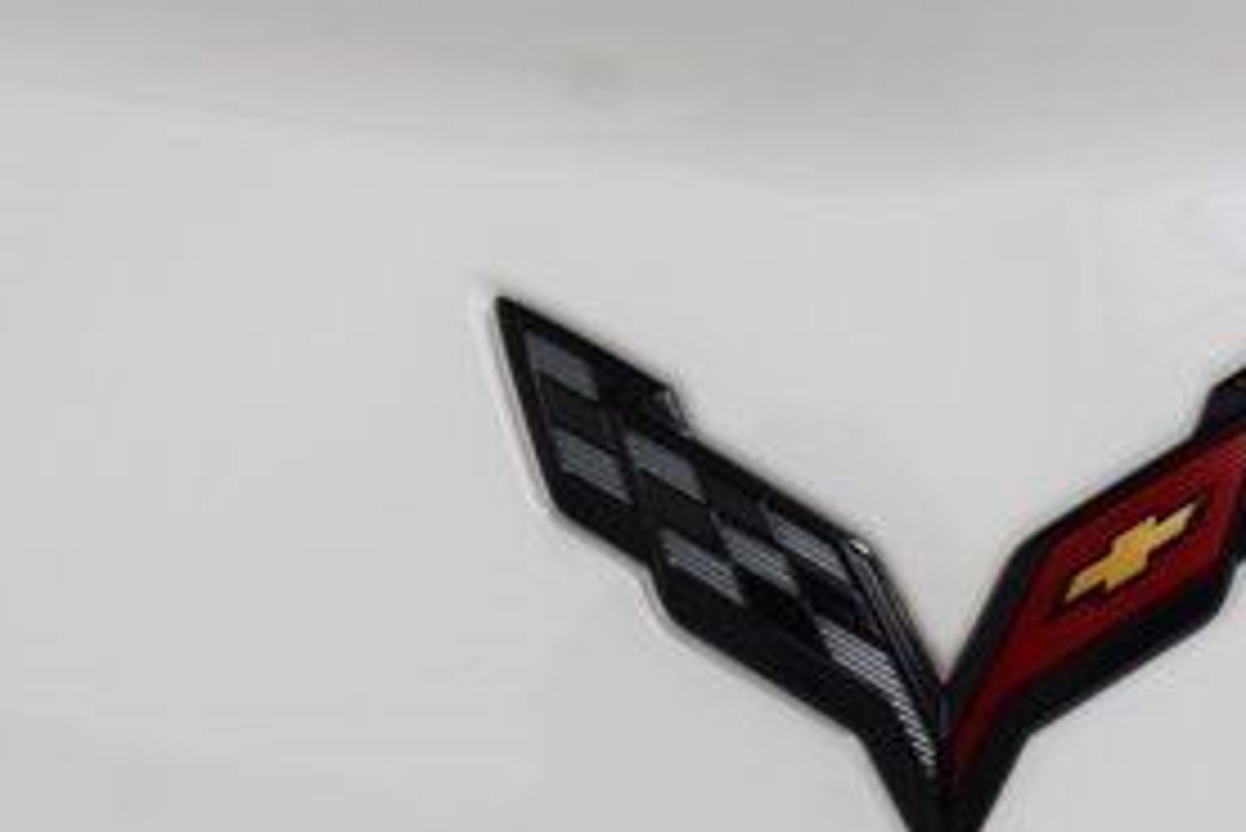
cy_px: 933
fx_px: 7445
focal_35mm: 215
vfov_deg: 6.4
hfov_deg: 9.6
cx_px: 922
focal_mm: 62
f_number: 7.1
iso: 1000
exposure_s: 1/30
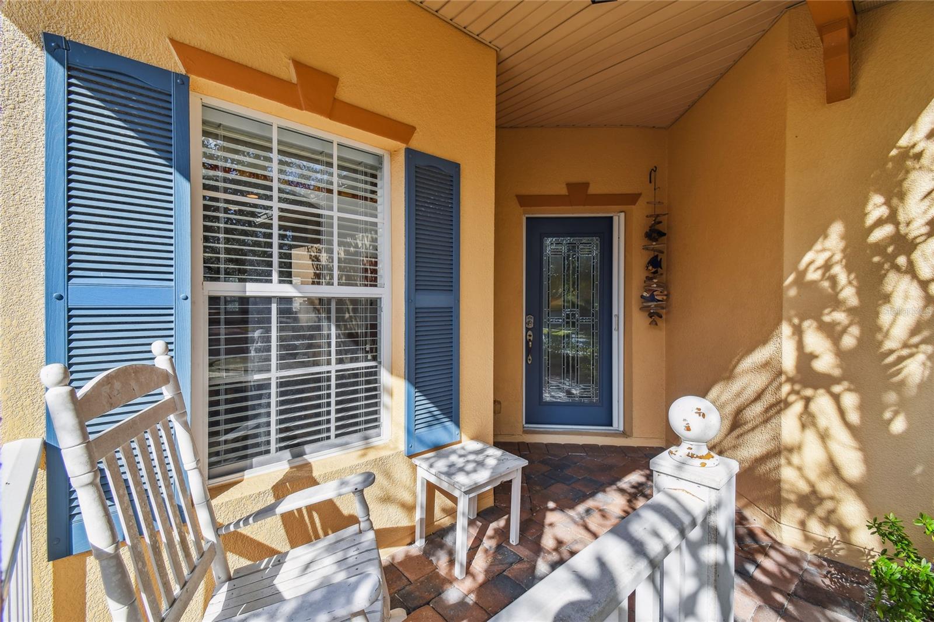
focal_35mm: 15
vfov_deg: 77.3
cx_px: 467
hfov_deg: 100.4
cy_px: 311
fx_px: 389
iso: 100
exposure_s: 1/200
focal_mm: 10
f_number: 7.1
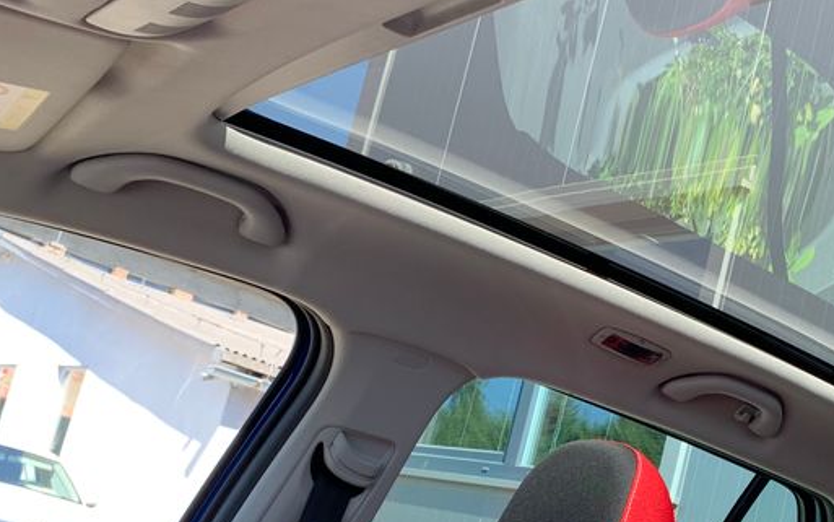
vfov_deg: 23.1
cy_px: 441
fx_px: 1251
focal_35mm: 55
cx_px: 645
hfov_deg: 35.9
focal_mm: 4.25
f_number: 1.8
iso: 25
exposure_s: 1/133
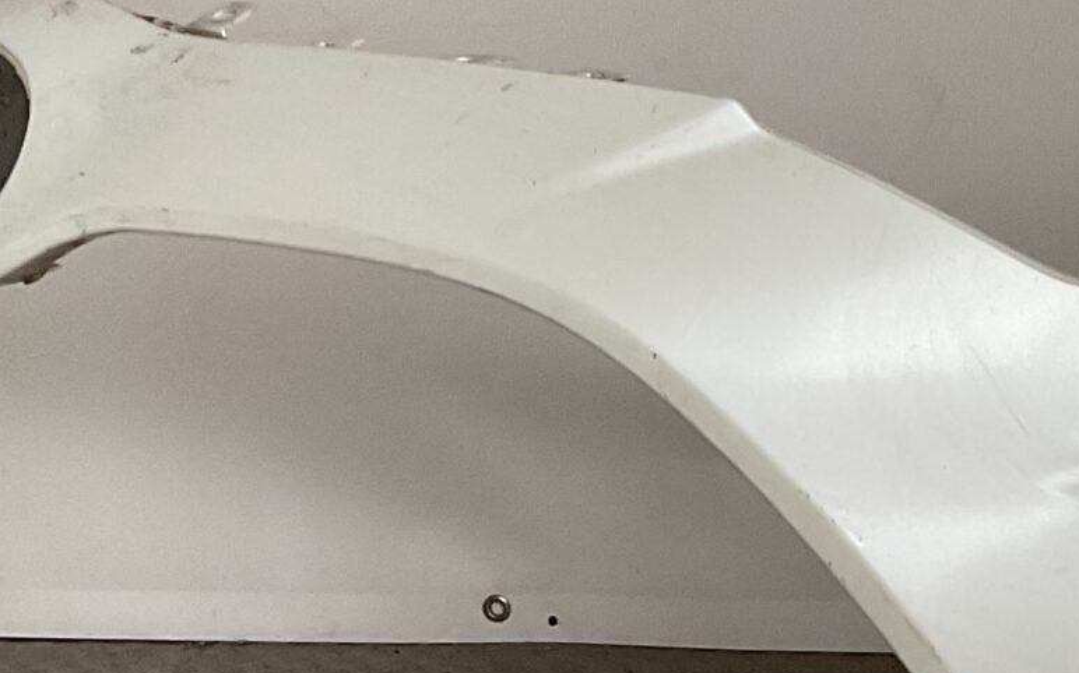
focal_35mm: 102
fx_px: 2999
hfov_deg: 20.1
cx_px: 883
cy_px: 469
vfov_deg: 12.8
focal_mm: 3
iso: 64
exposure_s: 1/60
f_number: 1.8
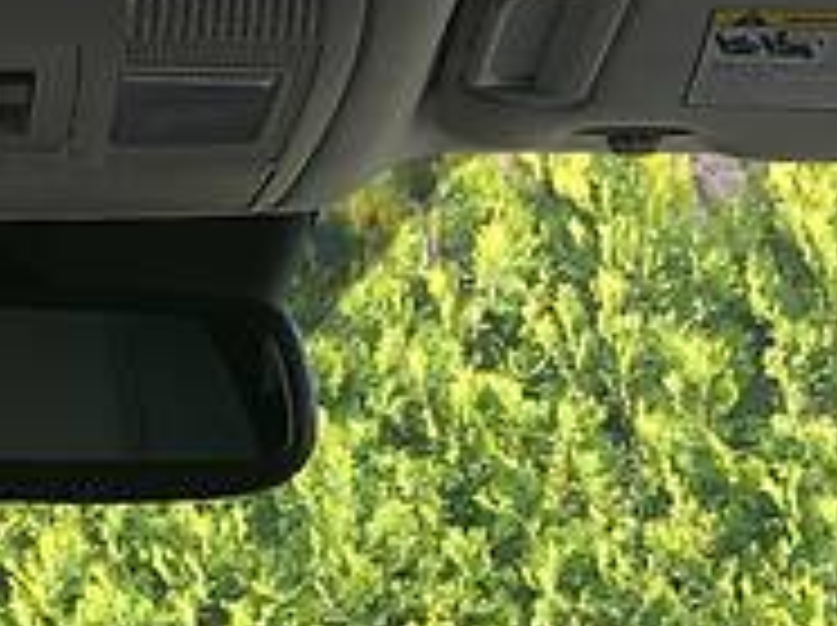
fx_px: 2705
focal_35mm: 112
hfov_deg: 17.2
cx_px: -4
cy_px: 495
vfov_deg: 13.1
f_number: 1.8
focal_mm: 4.2
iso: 25
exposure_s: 1/226
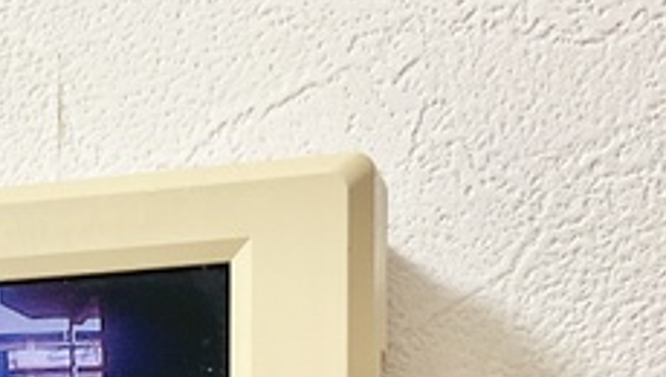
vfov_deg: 11.6
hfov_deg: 21.5
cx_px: 14
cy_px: 706
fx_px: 1697
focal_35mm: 96
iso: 50
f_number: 1.8
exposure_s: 1/60
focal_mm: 3
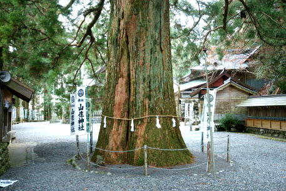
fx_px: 278
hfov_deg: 54.4
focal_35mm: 35
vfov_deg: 37.9
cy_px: 96
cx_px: 143
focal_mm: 35
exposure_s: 1.6
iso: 320
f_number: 2.8
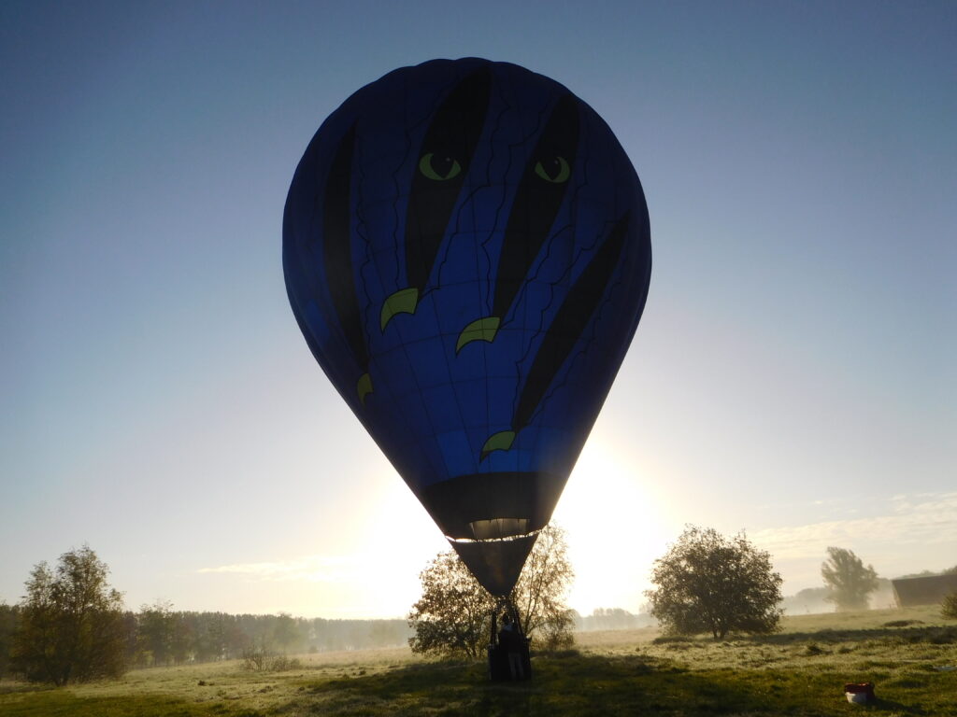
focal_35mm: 25
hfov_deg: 69.4
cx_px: 478
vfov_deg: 54.9
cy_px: 358
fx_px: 691
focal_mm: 4.5
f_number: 6.8
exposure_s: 1/640
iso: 125
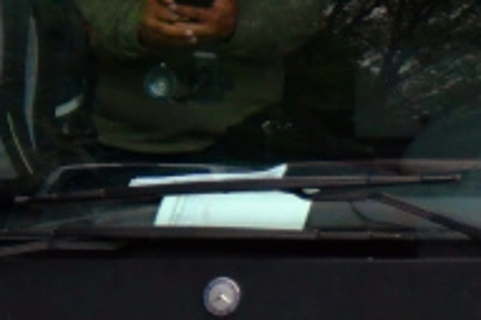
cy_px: -117
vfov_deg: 2.2
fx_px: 8463
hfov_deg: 3.2
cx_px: 730
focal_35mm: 634
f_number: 4.5
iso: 1600
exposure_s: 1/1000
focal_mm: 62
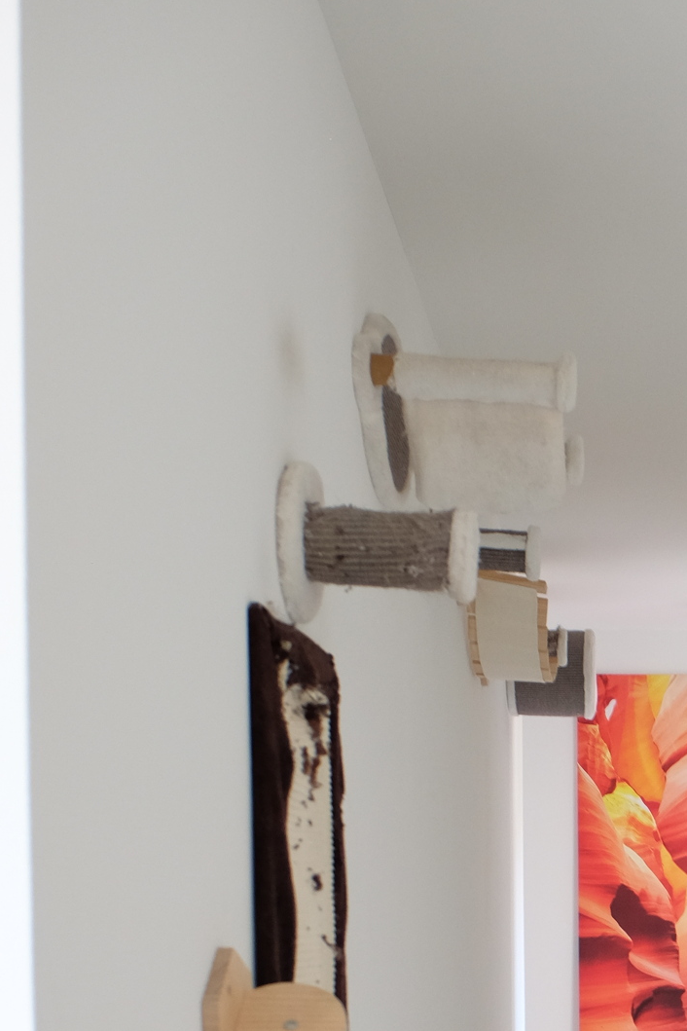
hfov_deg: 21.9
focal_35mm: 58
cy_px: 972
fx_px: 1660
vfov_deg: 32.4
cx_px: 797
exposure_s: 1/18
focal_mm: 16
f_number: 2.8
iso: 800
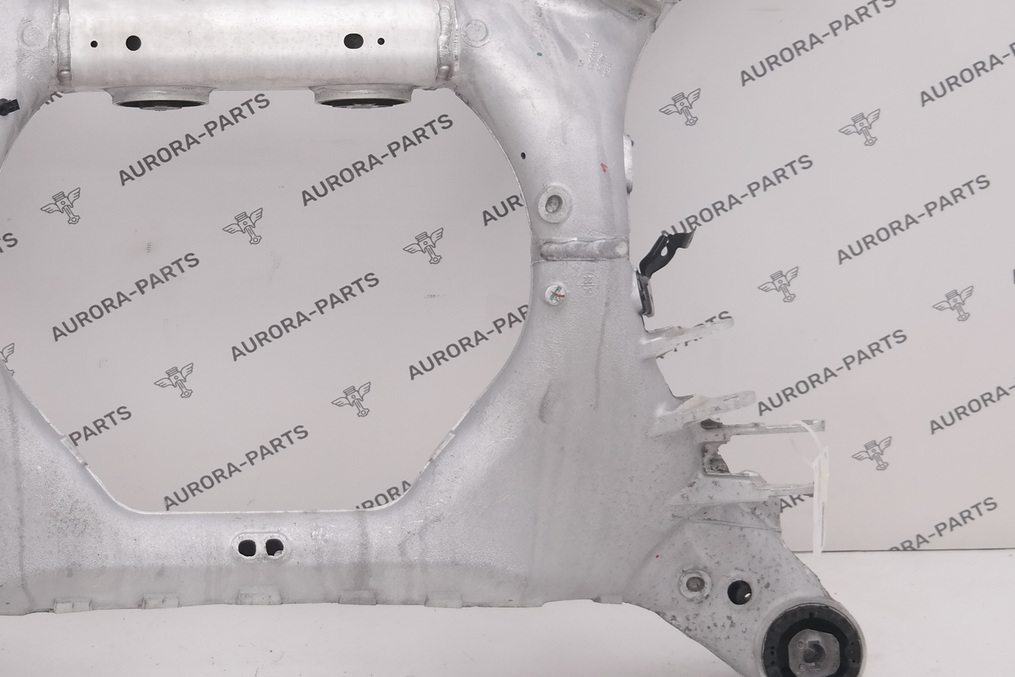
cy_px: 206
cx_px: 226
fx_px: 2848
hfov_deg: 20.0
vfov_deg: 13.5
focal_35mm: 101
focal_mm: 27
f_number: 4
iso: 200
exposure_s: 1/100
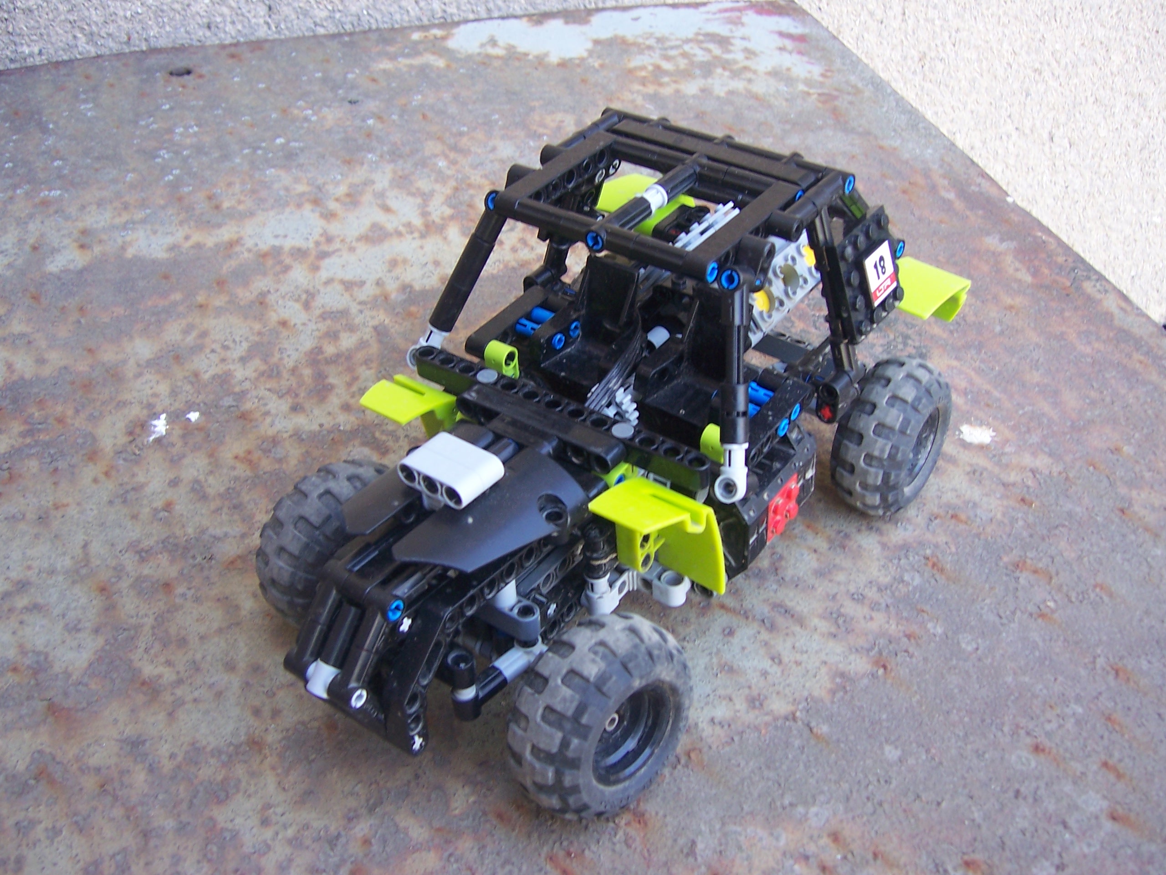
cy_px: 438
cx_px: 583
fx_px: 1213
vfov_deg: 39.7
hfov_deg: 51.4
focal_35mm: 36
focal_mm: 6
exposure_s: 1/60
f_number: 3
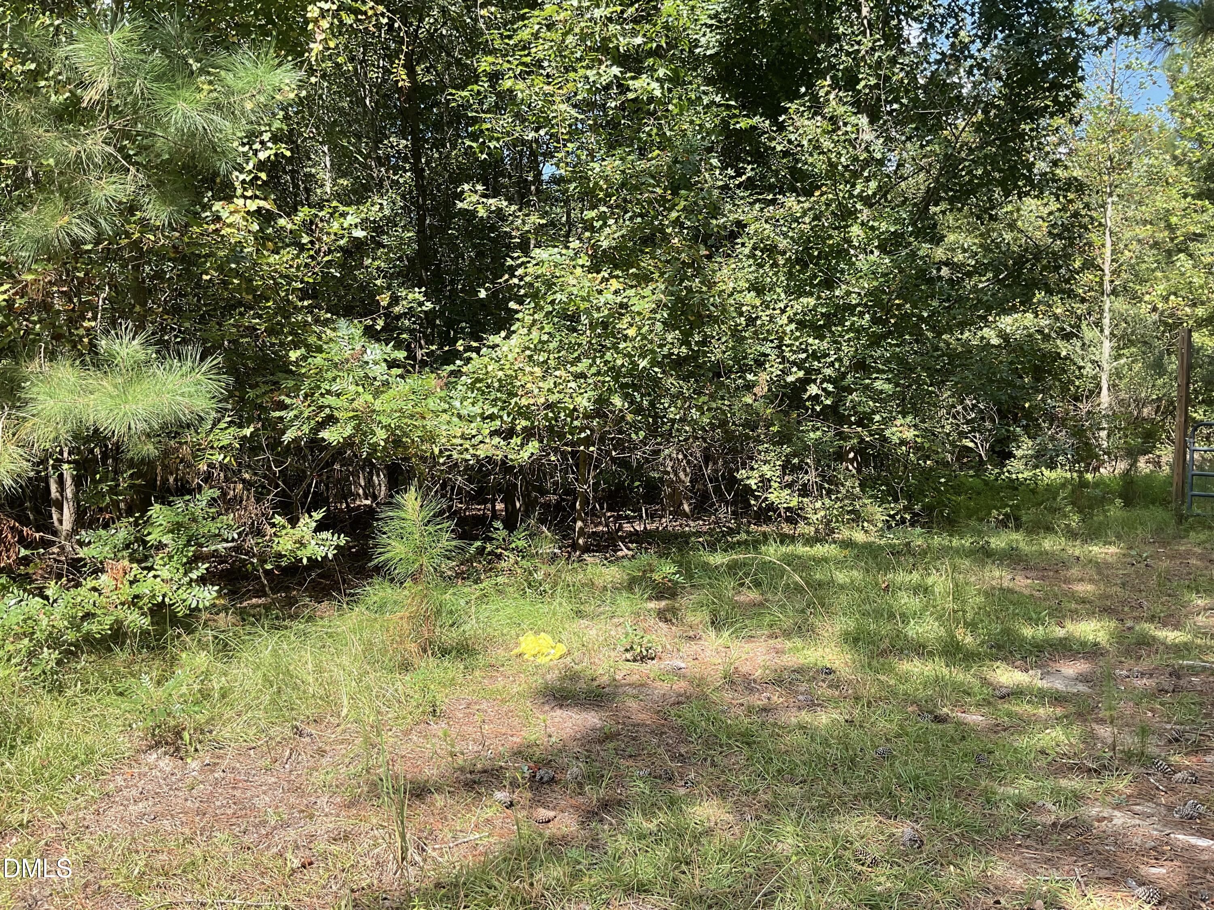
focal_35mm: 29
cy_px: 455
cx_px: 607
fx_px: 1017
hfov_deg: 61.7
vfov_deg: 48.2
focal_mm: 3
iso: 16
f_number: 1.8
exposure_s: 1/457
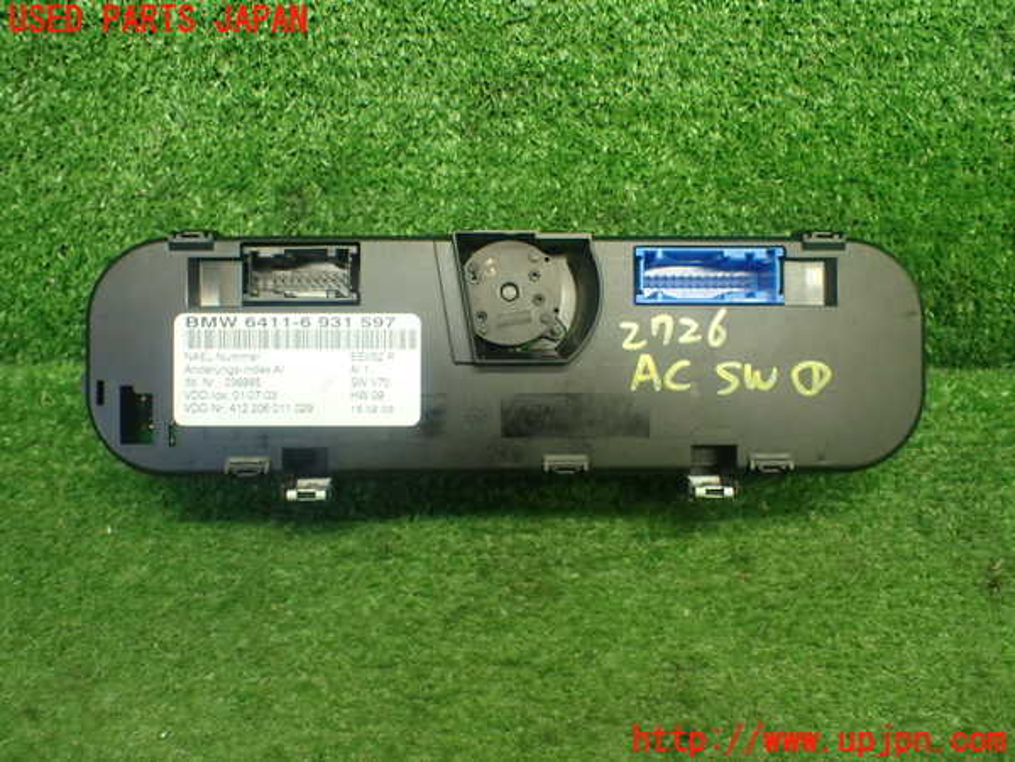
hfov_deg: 60.0
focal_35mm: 30
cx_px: 508
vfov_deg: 46.8
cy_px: 381
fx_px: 880
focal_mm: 5.4
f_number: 2.3
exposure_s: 1/125
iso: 640
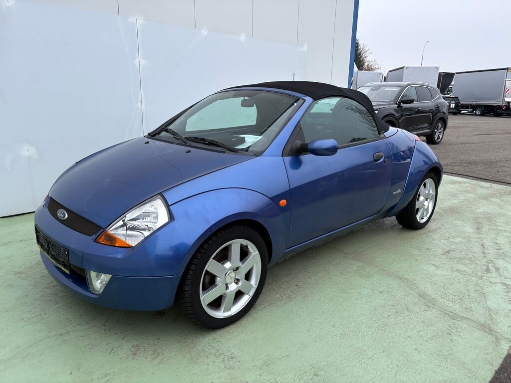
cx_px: 256
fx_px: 384
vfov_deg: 53.1
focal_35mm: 26
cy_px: 192
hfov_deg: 67.3
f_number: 1.6
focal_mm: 5.96
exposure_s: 1/654
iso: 50
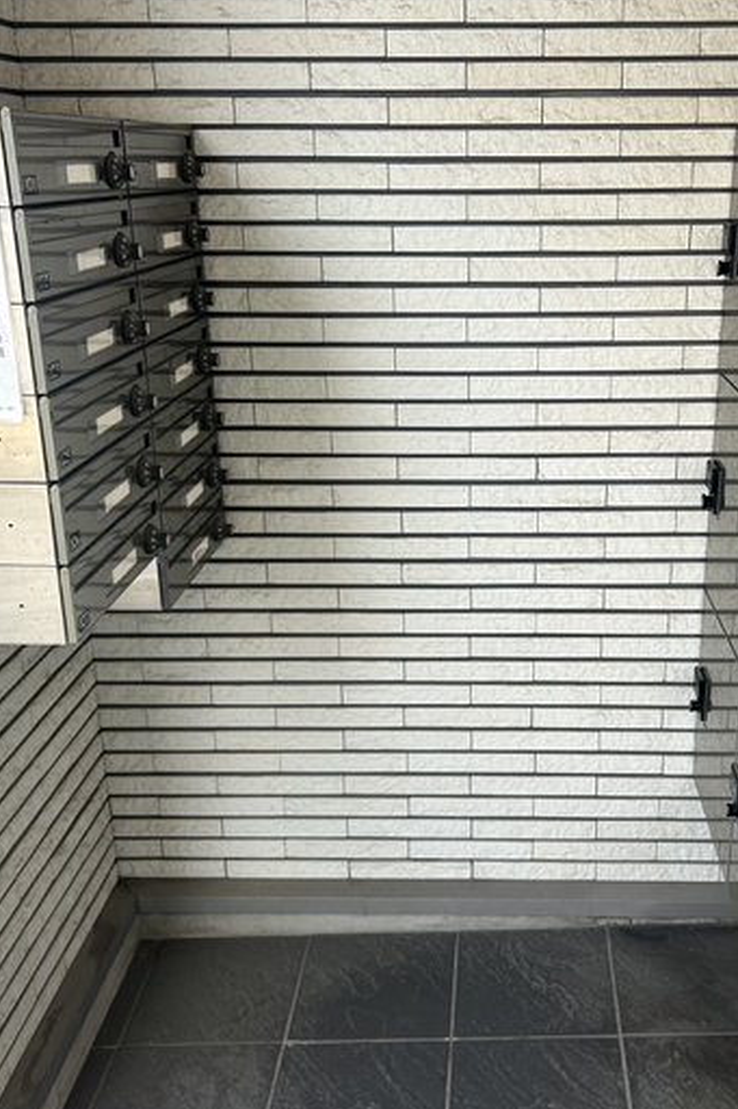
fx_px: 1138
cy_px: 549
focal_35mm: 37
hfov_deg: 35.7
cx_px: 474
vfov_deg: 51.9
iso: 50
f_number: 1.5
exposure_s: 1/268
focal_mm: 5.7
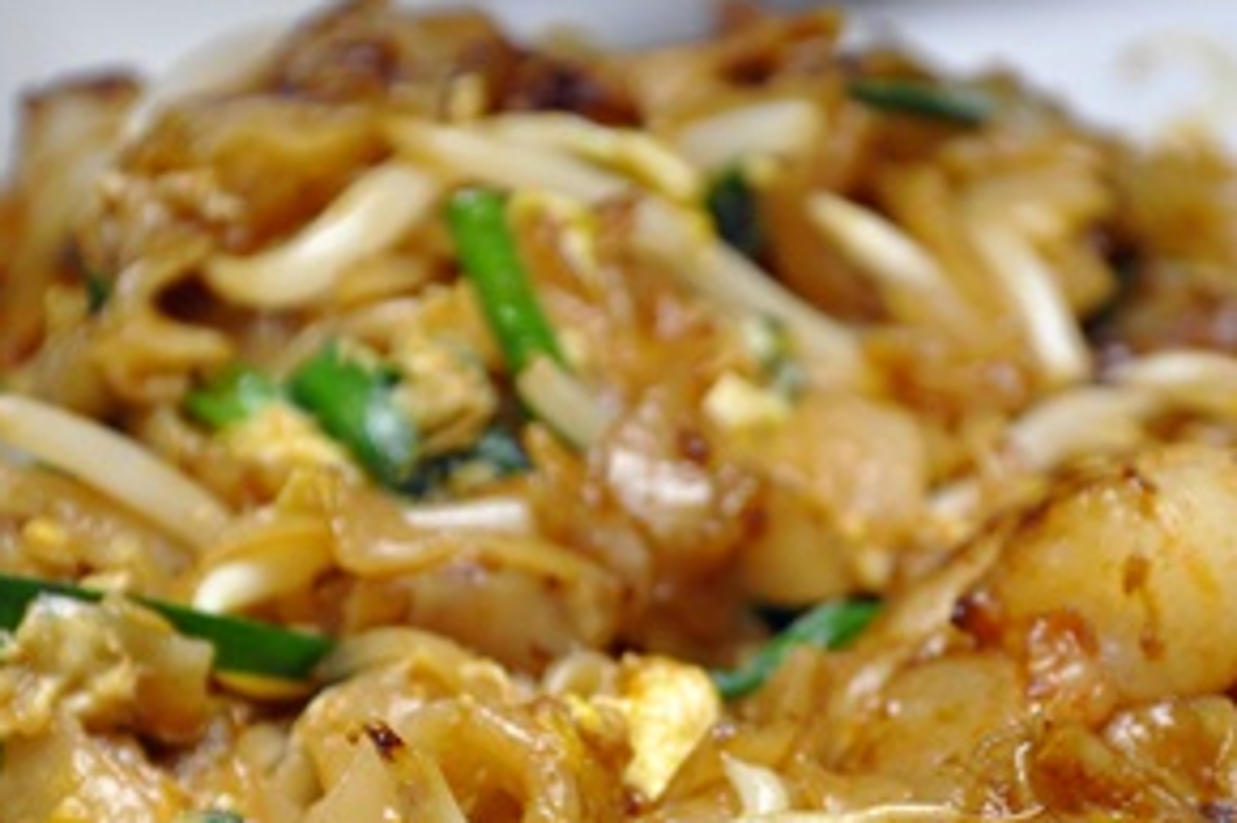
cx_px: 781
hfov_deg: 6.3
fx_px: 11298
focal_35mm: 329
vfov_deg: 4.2
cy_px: 759
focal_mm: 98
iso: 800
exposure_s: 1/160
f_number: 5.6
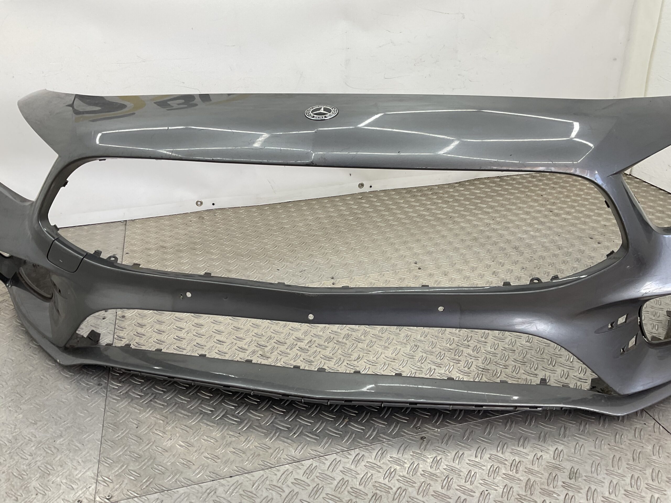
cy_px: 252
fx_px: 562
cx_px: 336
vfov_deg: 48.2
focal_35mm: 29
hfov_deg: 61.7
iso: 20
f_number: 1.8
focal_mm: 3
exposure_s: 1/100
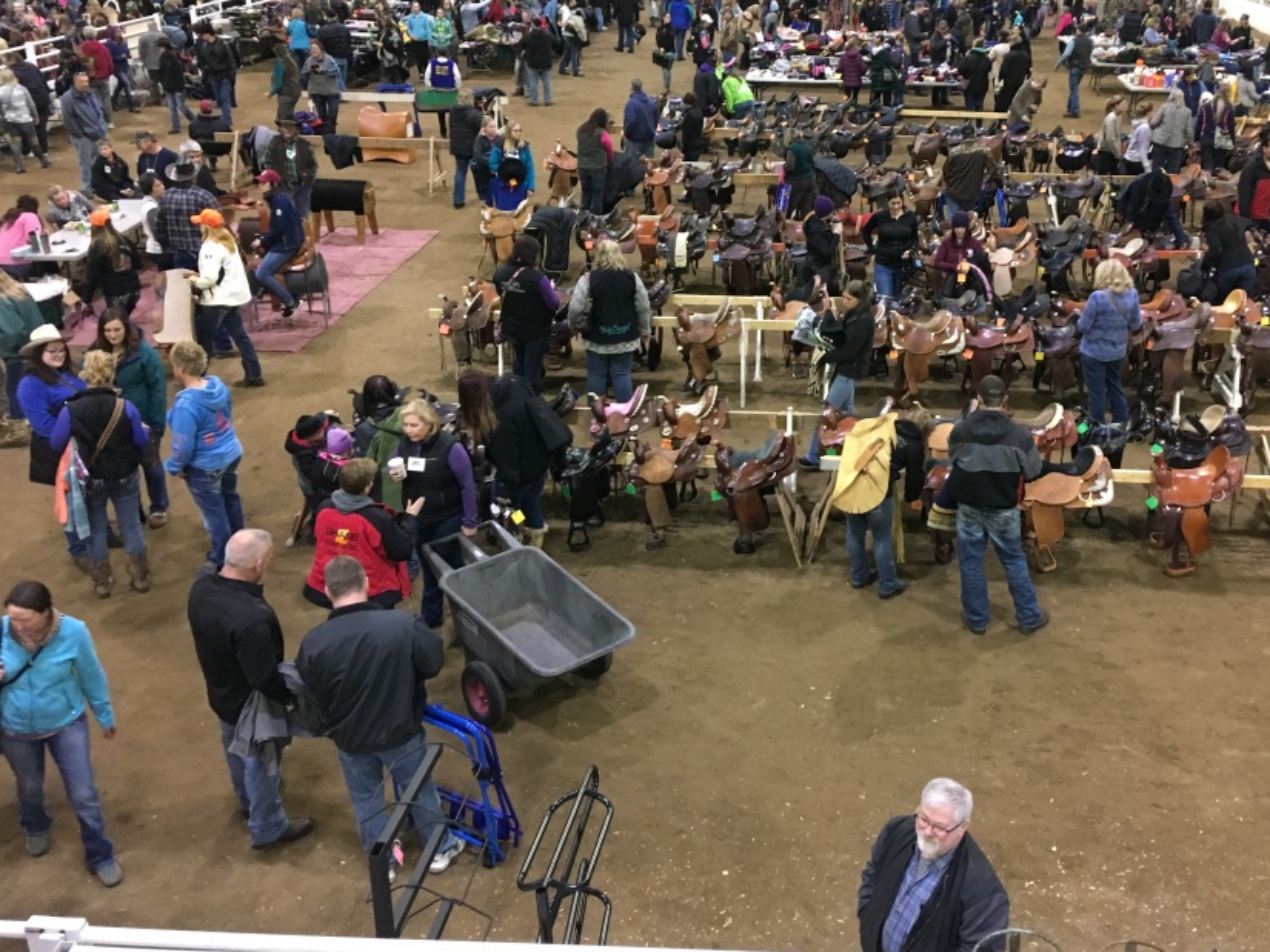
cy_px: 423
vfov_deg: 39.6
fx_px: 1321
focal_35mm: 36
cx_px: 776
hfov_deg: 50.9
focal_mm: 4.15
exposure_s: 1/30
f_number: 2.2
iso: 160
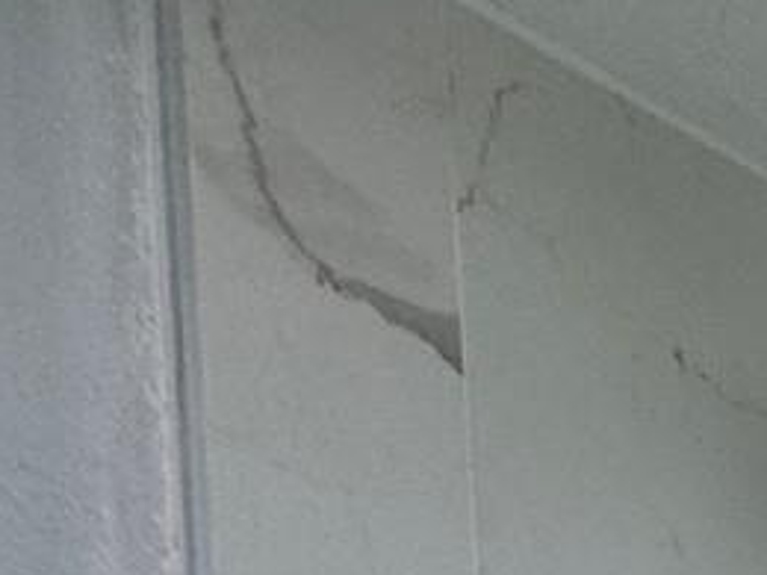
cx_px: 1528
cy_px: 1321
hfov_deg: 17.0
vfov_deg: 13.4
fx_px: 1906
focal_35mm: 86
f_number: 2.2
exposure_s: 1/120
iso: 100
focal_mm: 2.22
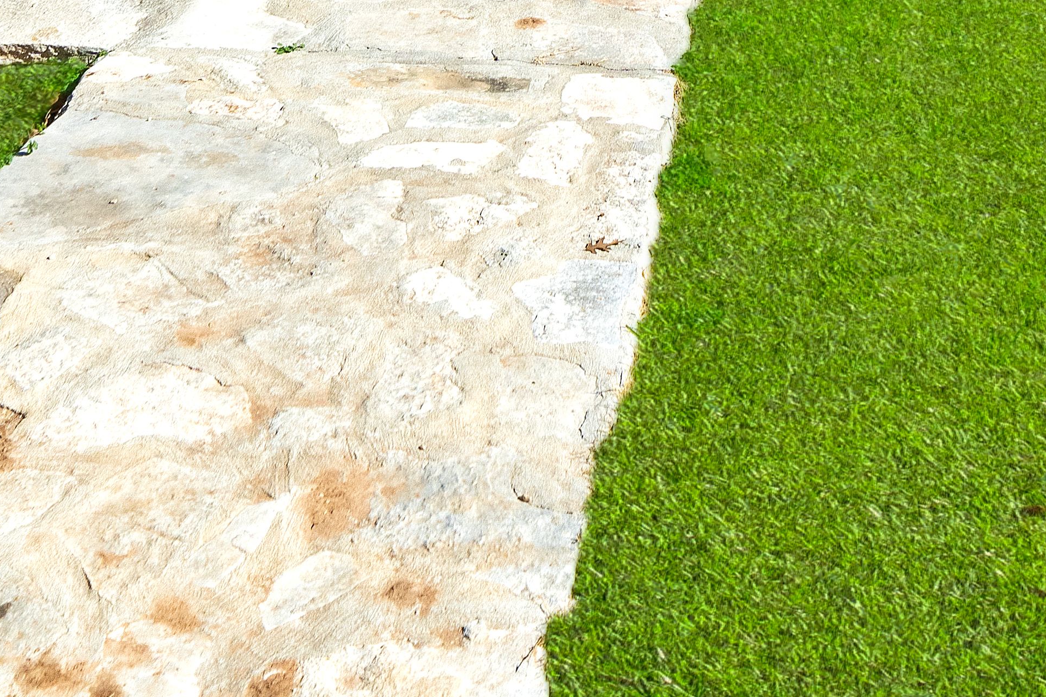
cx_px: 587
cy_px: -819
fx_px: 2092
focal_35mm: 72
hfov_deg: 28.1
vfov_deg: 14.6
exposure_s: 1/200
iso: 125
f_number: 8
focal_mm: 16
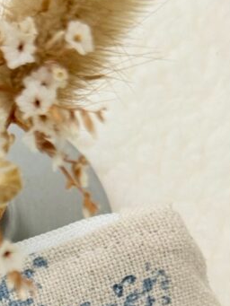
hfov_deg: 10.2
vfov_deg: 13.1
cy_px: 433
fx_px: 1275
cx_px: -44
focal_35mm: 144
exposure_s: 1/60
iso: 125
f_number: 1.78
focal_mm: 6.76
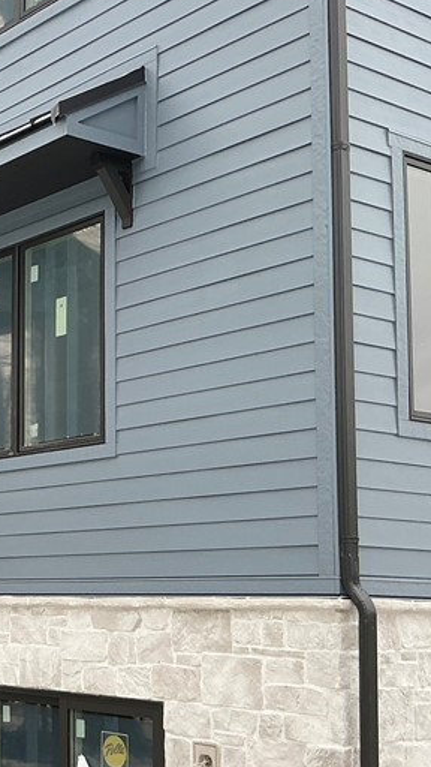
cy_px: 481
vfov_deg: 34.2
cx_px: -118
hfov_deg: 18.5
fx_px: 1239
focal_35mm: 61
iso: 25
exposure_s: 1/268
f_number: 1.8
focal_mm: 3
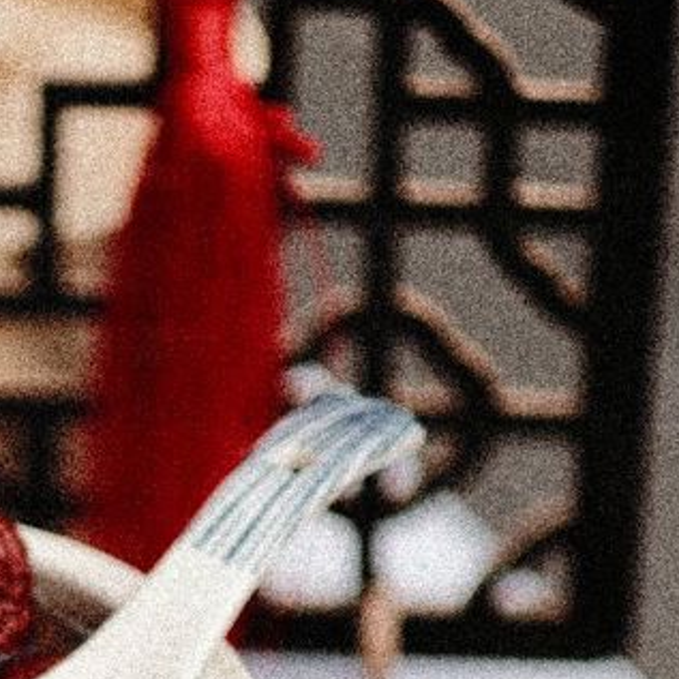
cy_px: 827
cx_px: -135
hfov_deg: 6.4
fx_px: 5992
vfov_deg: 6.4
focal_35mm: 270
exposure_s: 1/3500
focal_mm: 56
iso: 125
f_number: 1.2
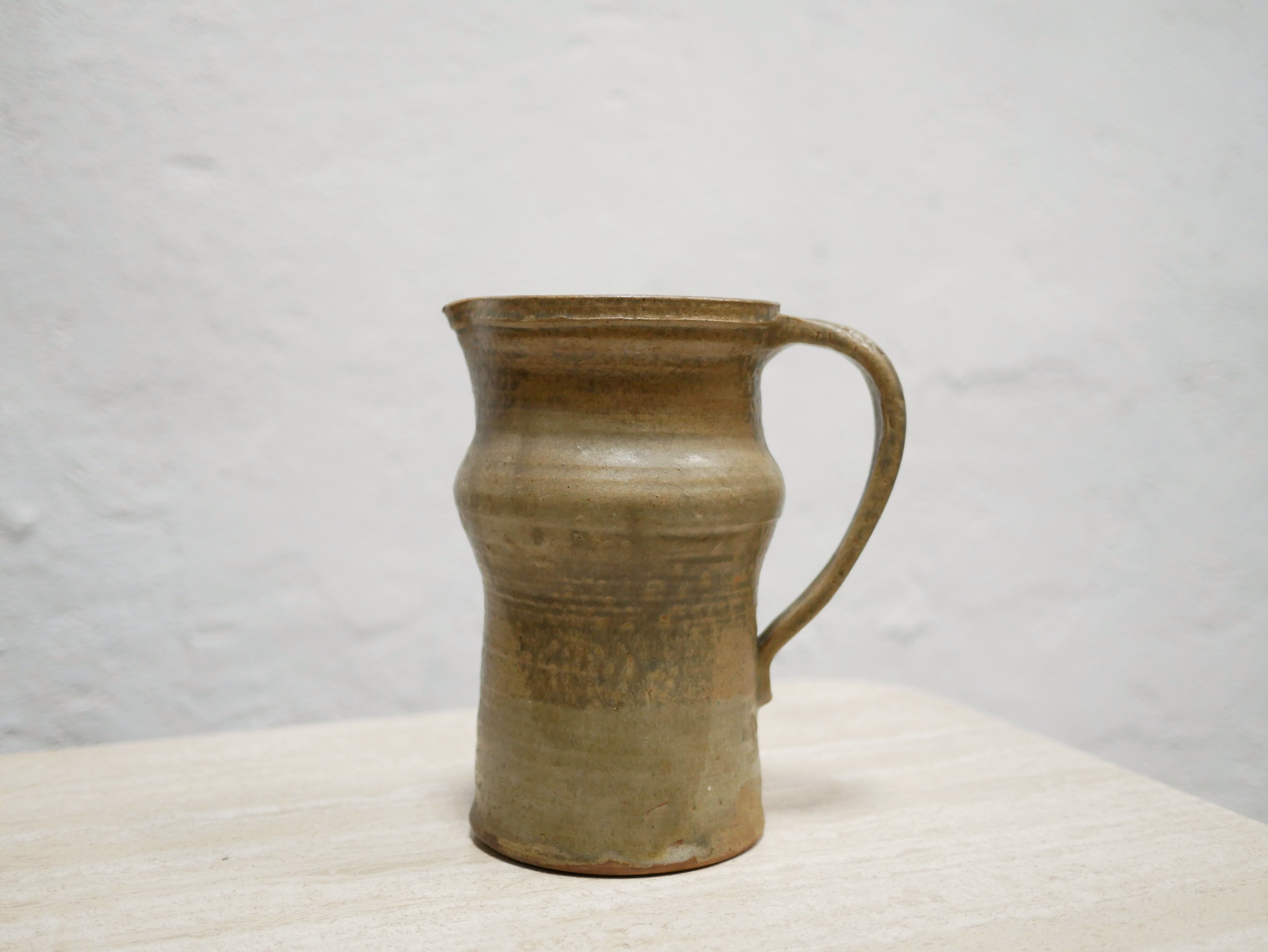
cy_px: 476
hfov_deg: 46.8
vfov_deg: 36.0
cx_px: 634
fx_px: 1466
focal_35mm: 40
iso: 800
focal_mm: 20
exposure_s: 1/60
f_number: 1.7
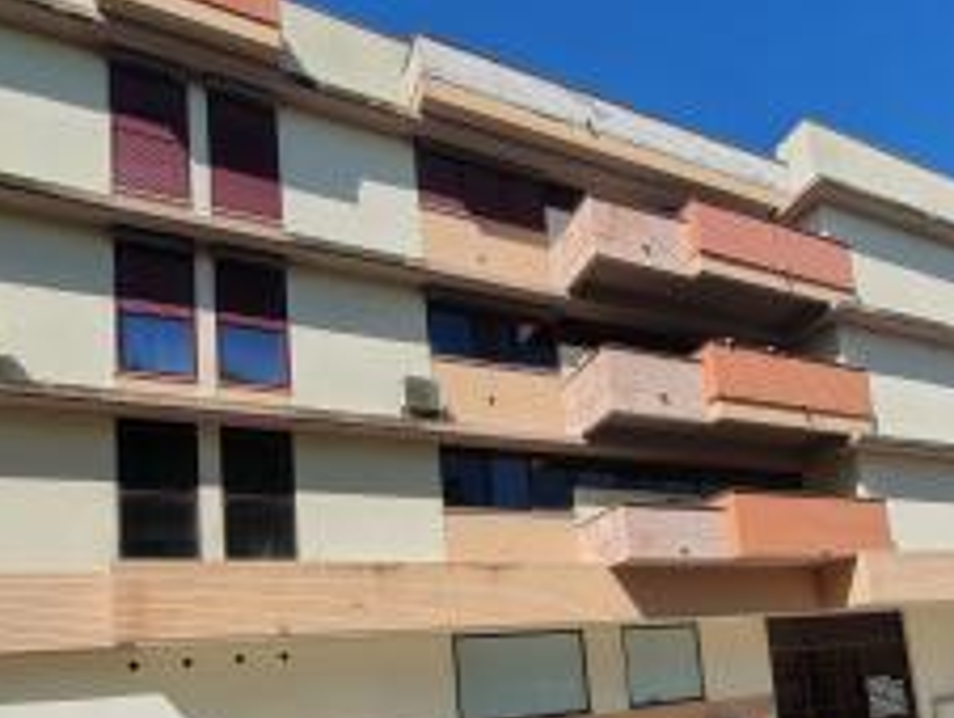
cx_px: 532
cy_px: 600
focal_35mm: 23
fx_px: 635
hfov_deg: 73.6
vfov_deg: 53.9
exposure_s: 1/992
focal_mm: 1.8
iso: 50
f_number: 2.2
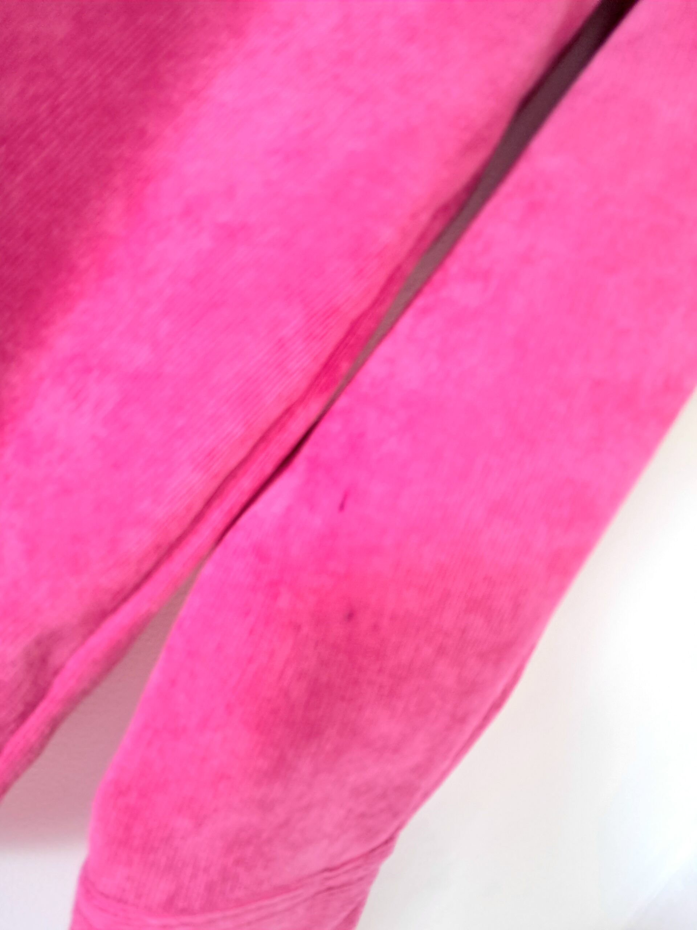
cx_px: 348
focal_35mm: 27
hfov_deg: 51.4
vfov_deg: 65.3
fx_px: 725
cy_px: 465
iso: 640
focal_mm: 4
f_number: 1.8
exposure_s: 1/24
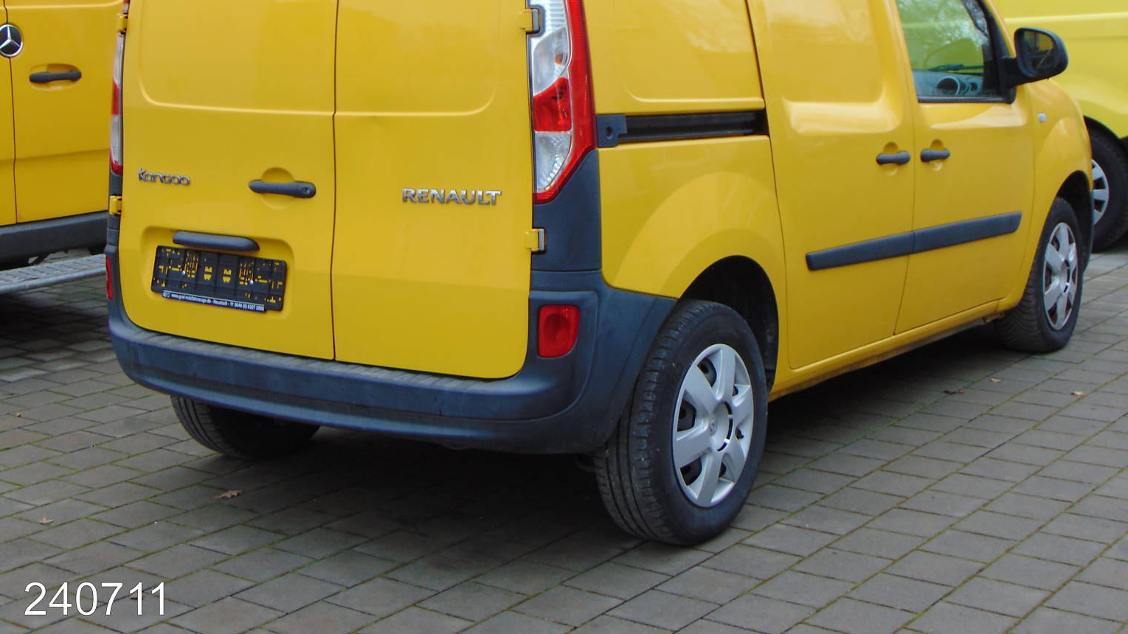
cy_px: 193
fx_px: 1705
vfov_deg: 21.0
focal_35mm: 57
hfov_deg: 36.6
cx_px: 586
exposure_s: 1/30
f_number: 3.5
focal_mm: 9
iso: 80
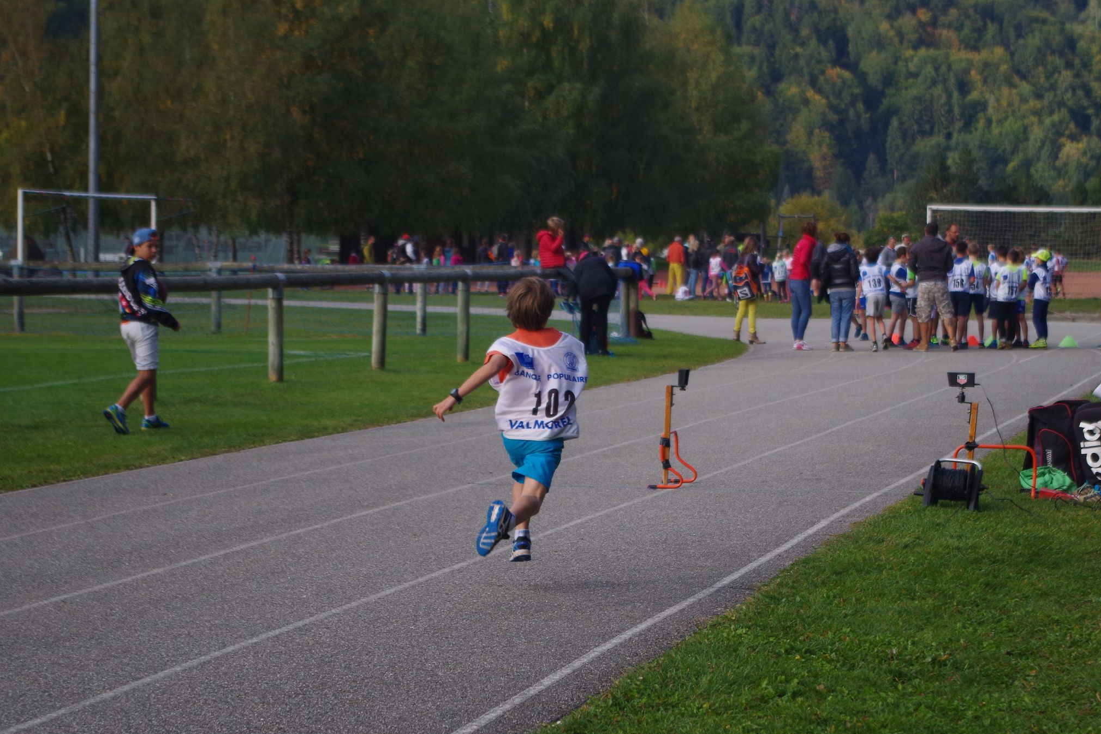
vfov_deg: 14.0
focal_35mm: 98
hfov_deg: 20.8
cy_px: 384
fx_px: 2997
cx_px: 650
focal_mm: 55
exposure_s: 1/640
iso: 400
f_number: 5.6
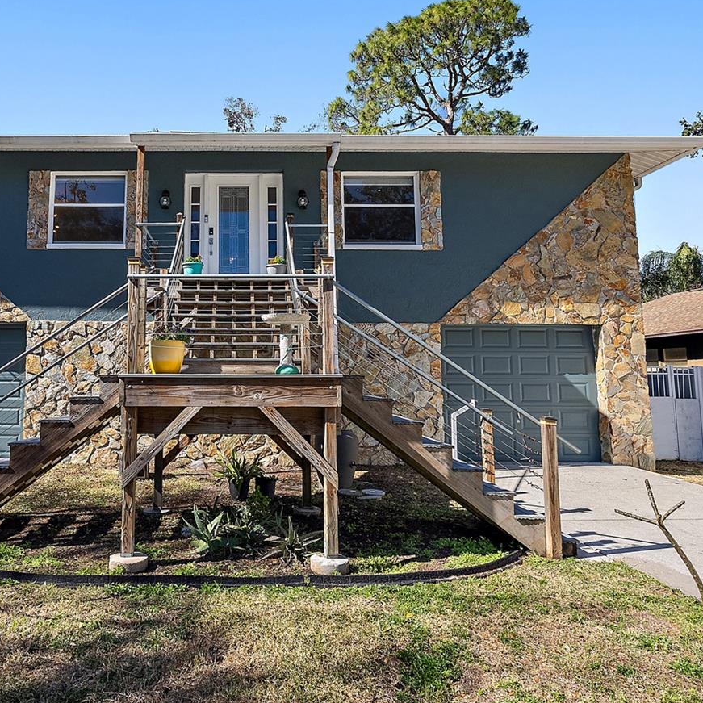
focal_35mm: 25
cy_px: 309
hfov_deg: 61.4
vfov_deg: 62.7
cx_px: 233
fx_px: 574
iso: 1600
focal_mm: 16
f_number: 9
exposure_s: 1/800
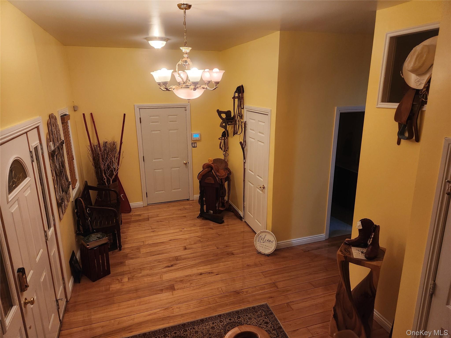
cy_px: 169
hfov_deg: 73.9
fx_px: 300
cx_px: 226
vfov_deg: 58.9
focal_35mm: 23
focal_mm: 5.4
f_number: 1.8
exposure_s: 1/120
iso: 500
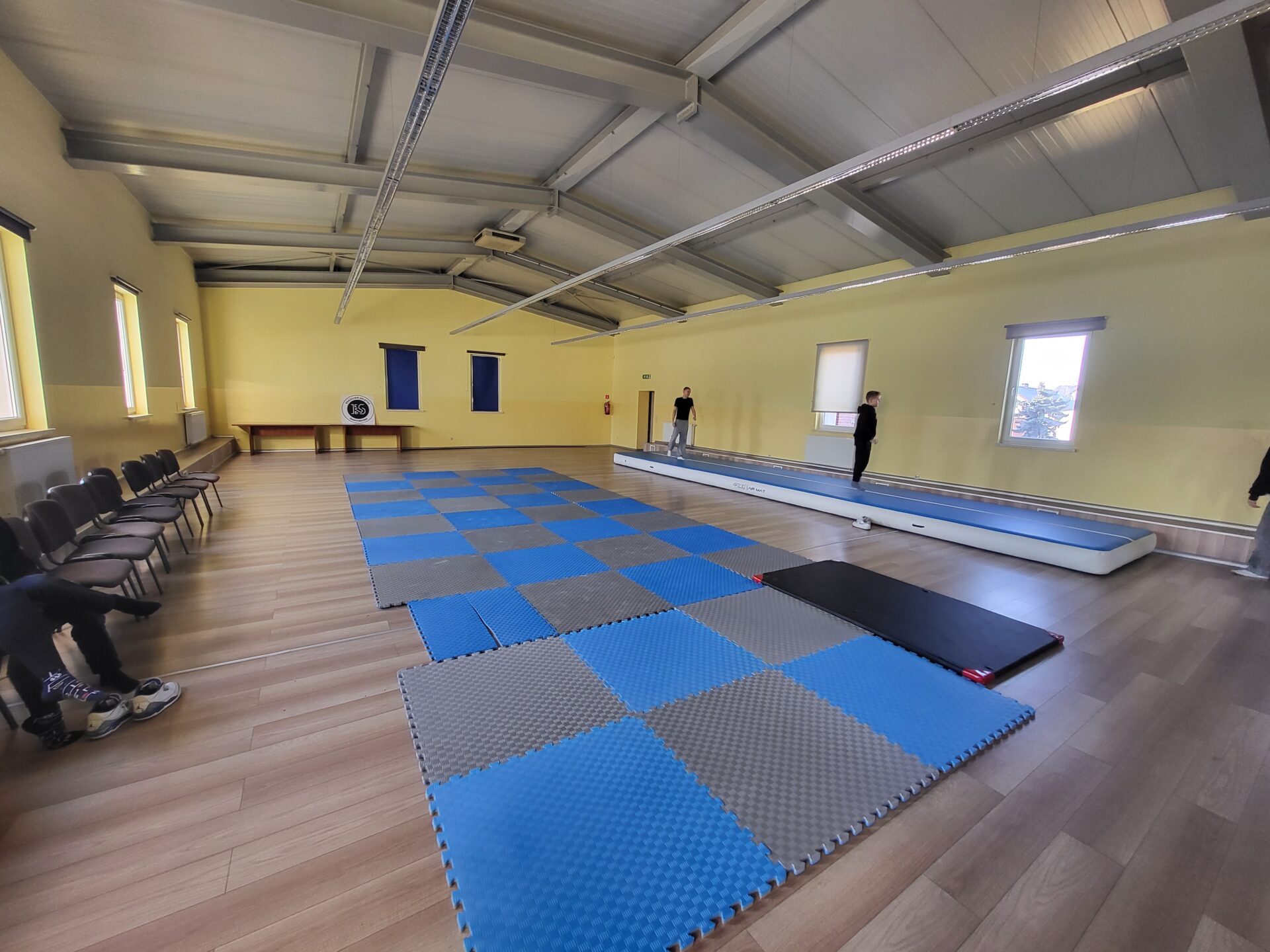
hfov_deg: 106.2
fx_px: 477
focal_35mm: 13
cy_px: 476
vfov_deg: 89.9
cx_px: 635
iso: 160
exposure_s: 1/50
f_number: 2.2
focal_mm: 1.74
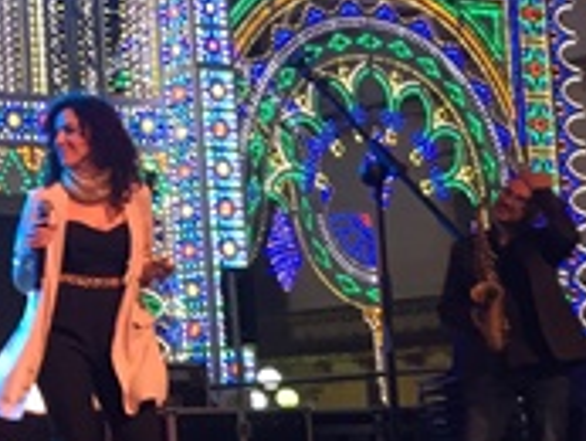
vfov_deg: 13.8
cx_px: -383
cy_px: 268
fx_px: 1813
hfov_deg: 16.2
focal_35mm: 107
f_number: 2.2
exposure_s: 1/33
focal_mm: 4.15
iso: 40
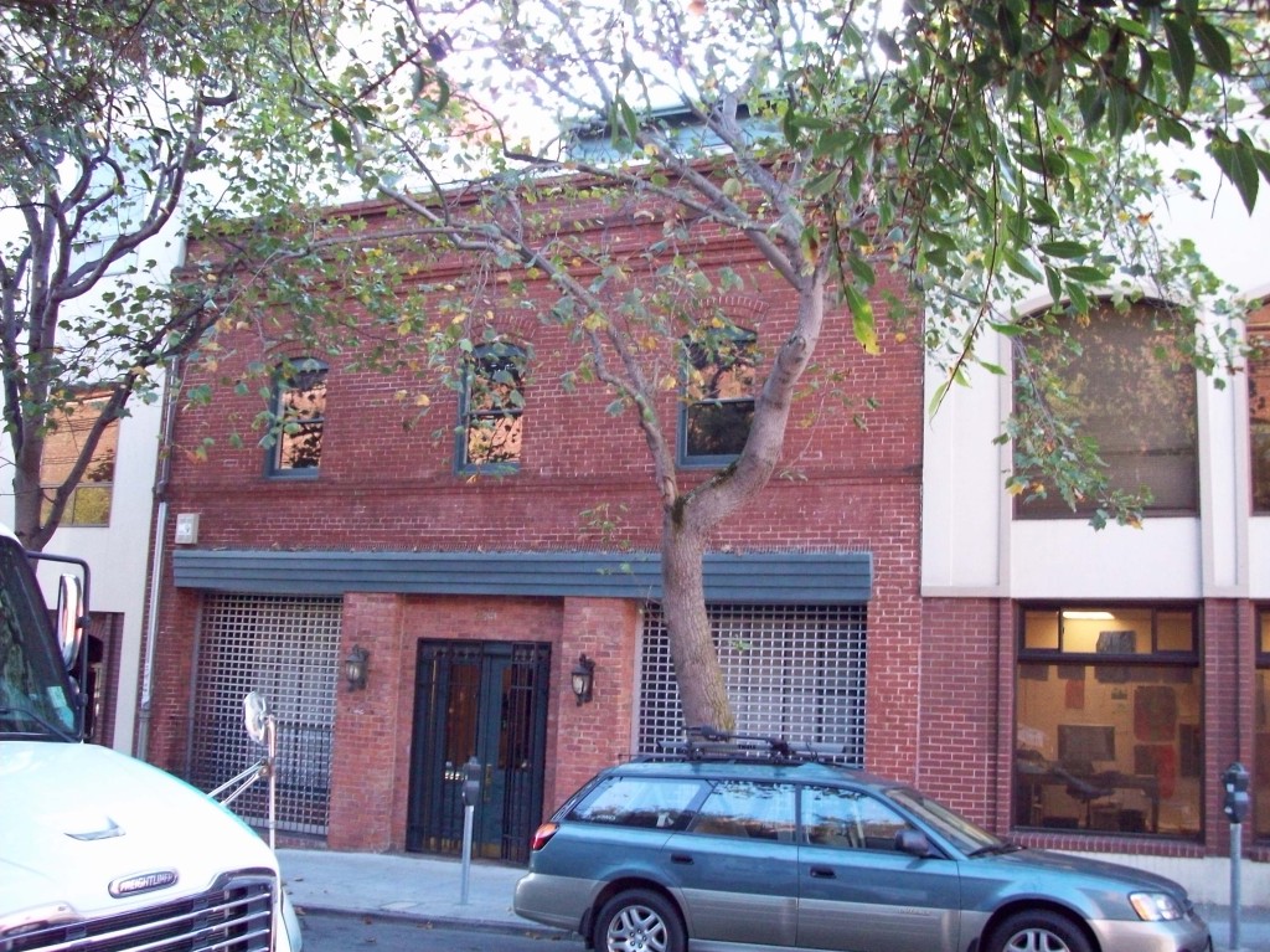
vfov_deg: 38.6
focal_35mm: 37
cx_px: 635
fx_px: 1357
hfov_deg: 50.2
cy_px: 476
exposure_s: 1/128
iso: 245
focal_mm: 6.2
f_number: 2.8
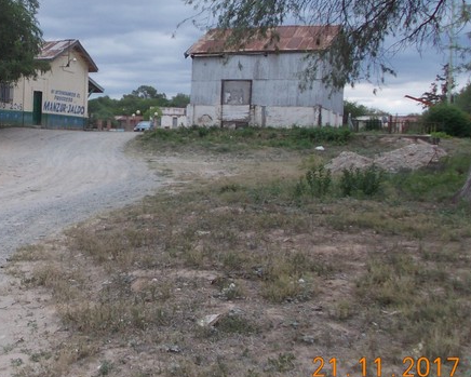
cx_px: 89
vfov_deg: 31.3
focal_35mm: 48
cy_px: 131
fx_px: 669
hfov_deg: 37.3
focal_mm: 4
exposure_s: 1/250
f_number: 5.4
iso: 80
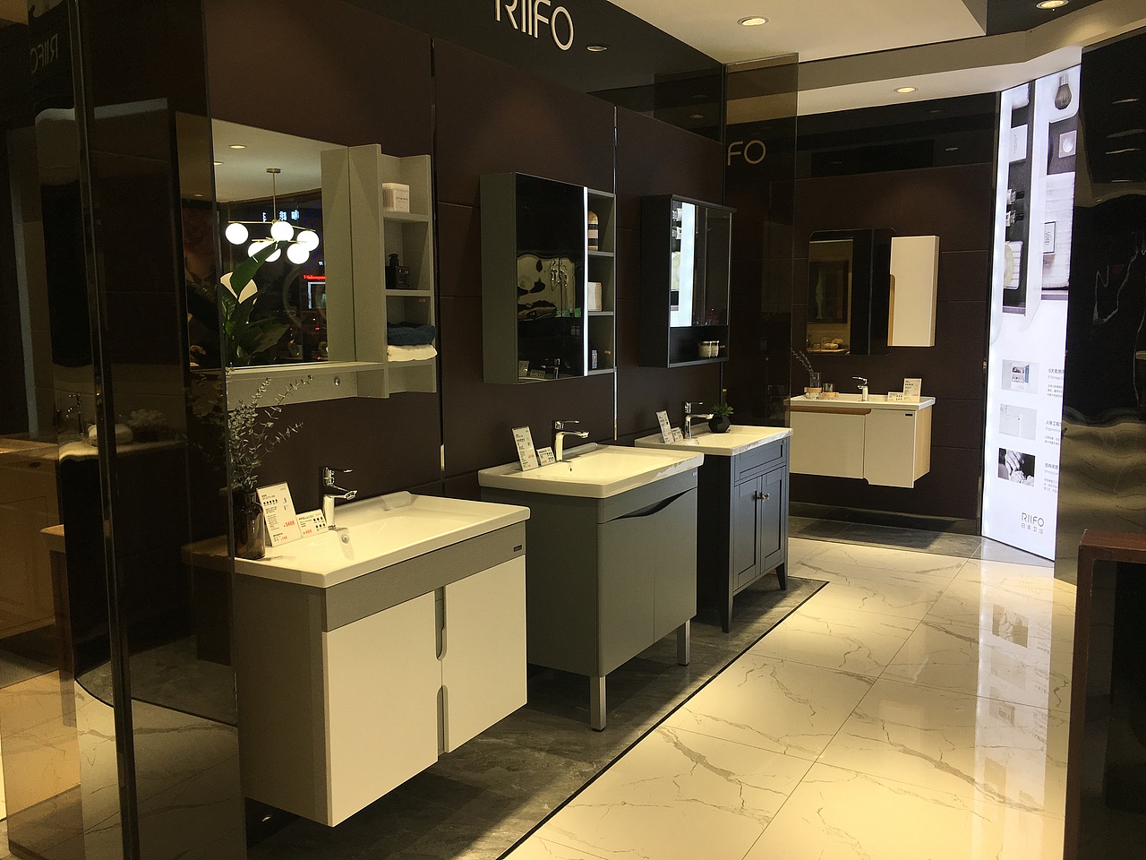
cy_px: 430
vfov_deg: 48.2
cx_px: 573
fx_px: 960
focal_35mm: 29
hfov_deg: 61.7
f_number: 2.2
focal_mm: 4.15
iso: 25
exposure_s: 1/100
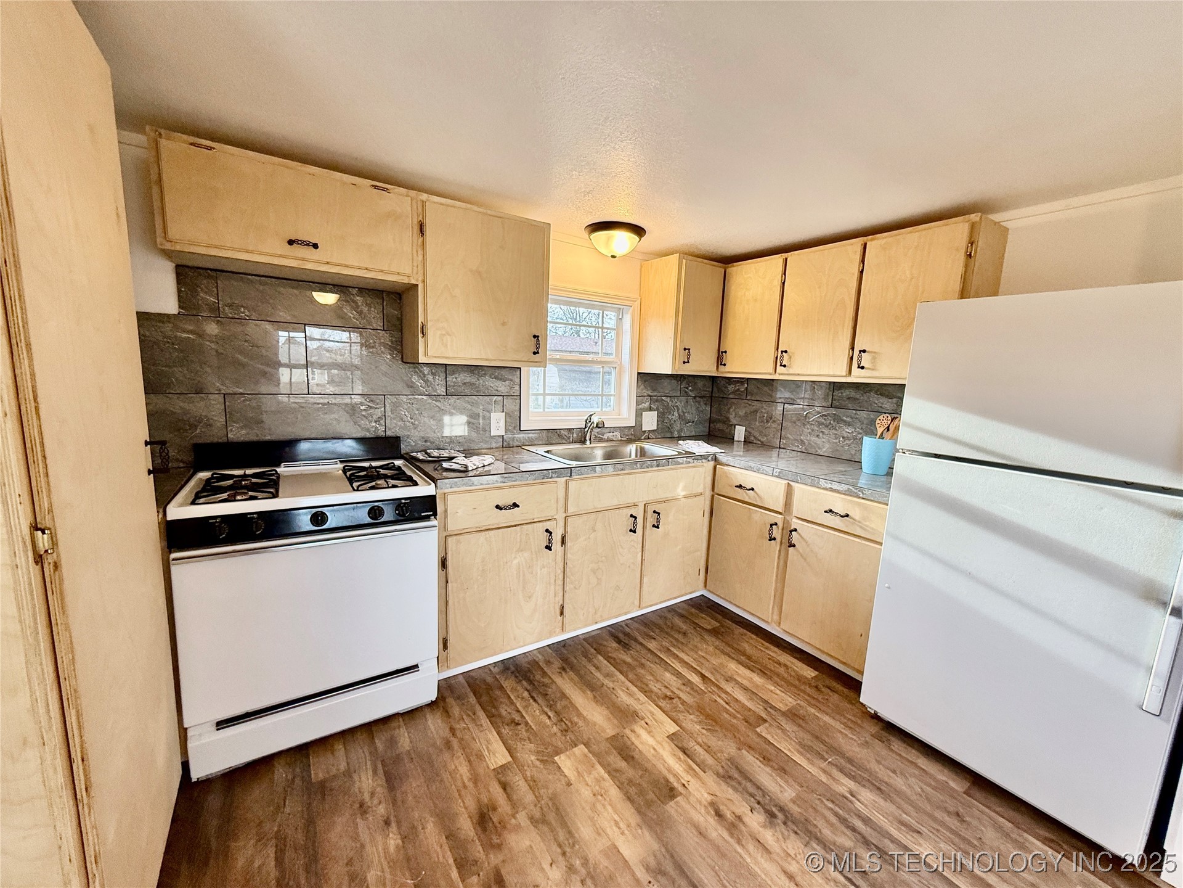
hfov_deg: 102.1
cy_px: 444
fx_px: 478
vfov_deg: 85.7
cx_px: 592
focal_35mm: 14
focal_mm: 2.22
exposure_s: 1/99
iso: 125
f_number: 2.2
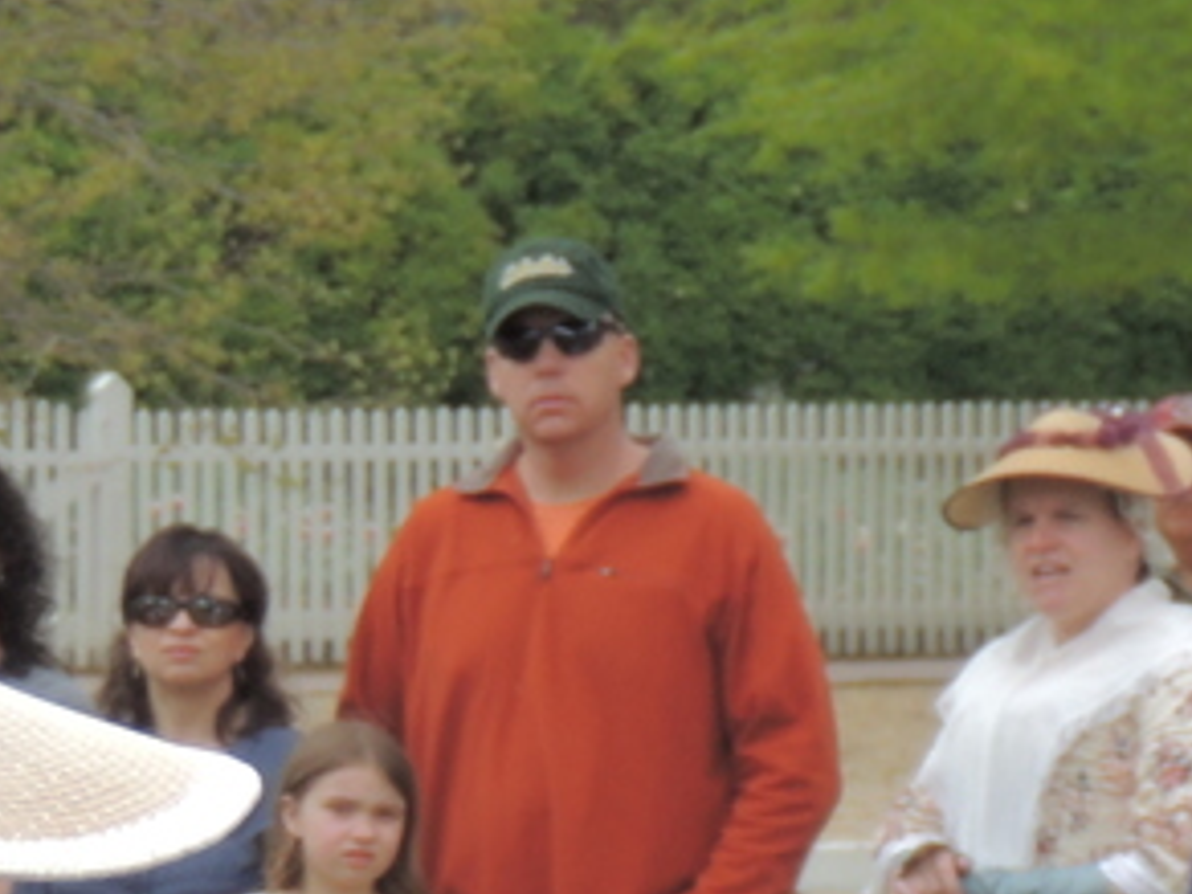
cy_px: 886
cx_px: 2274
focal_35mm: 679
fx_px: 23381
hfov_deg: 2.9
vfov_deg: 2.2
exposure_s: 1/200
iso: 100
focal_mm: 27.6
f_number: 4.4
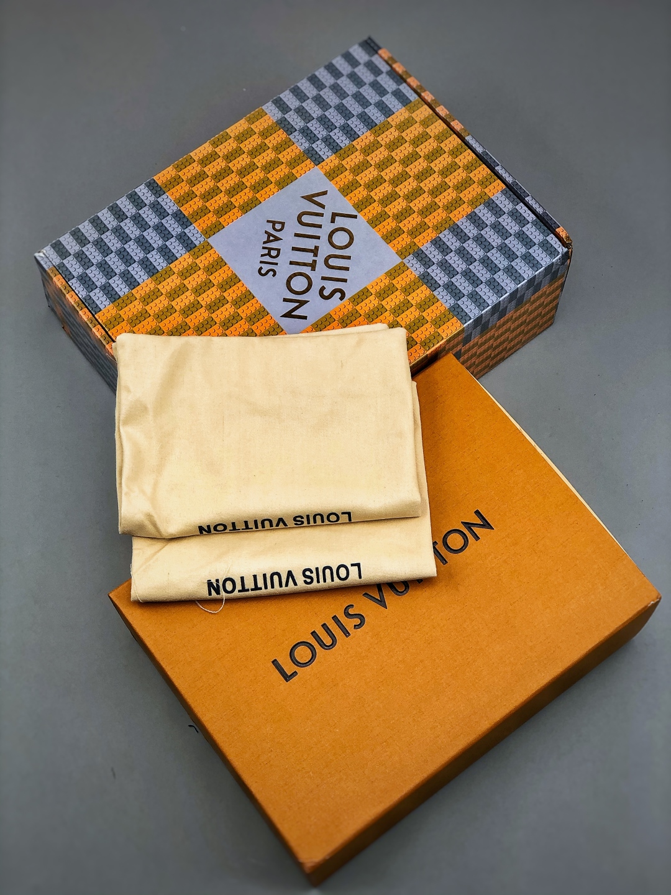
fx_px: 1473
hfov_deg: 25.7
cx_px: 336
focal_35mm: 57
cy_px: 448
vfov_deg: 33.8
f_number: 2.8
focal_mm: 6.6
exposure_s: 1/100
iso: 25
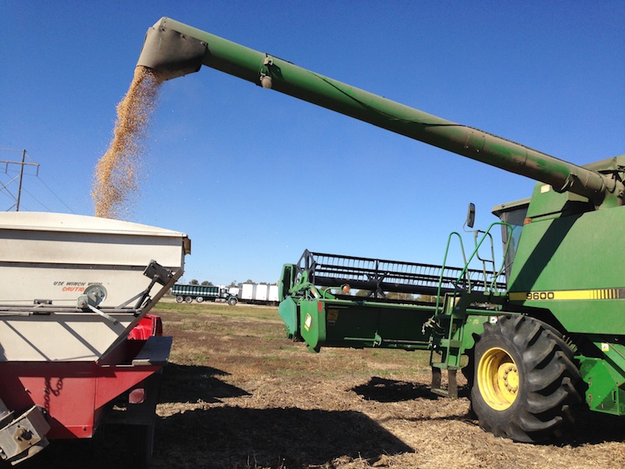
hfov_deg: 55.4
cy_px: 234
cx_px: 312
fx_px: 596
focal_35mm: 33
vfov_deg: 42.9
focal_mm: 4.12
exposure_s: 1/1869
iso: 50
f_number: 2.4
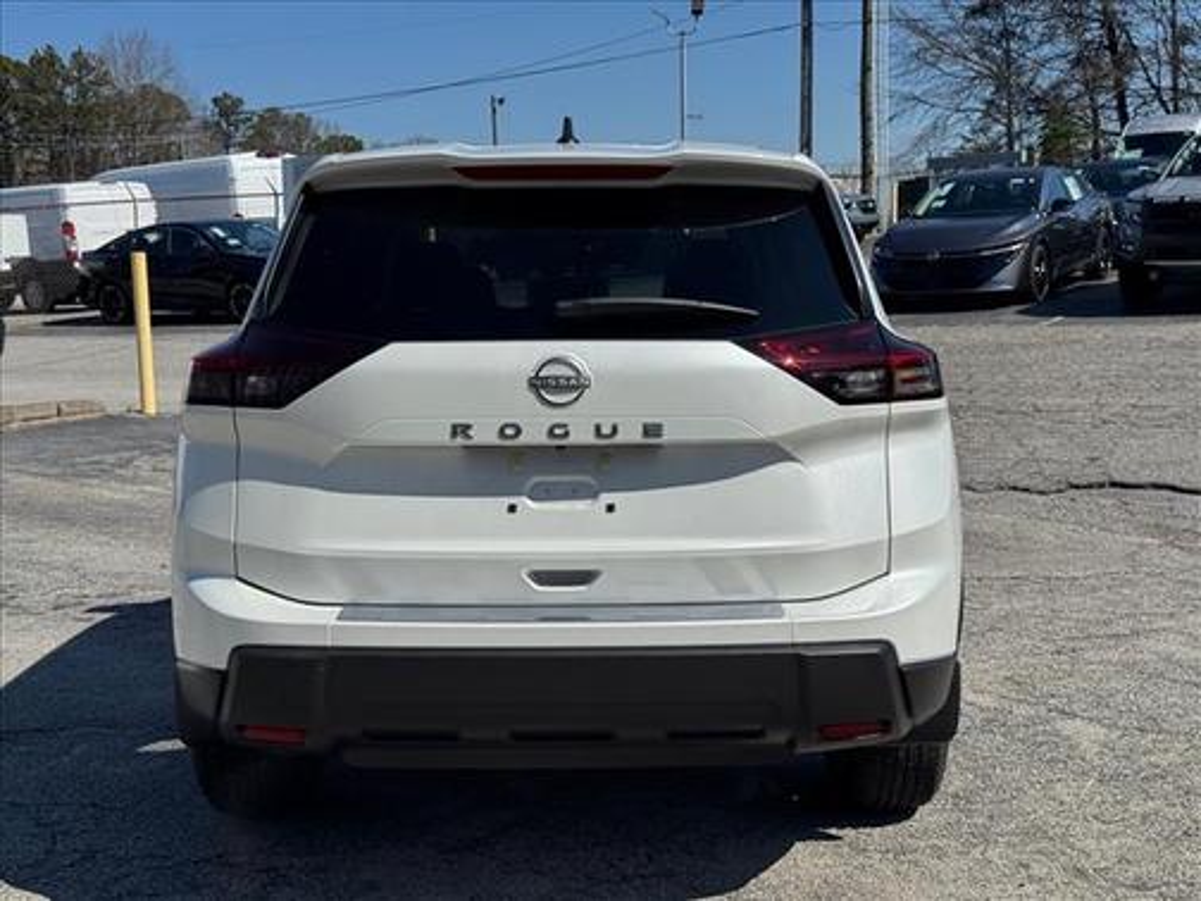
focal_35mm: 48
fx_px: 1665
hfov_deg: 39.7
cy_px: 450
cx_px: 600
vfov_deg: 30.3
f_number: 1.78
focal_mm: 6.76
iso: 64
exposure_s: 1/9009
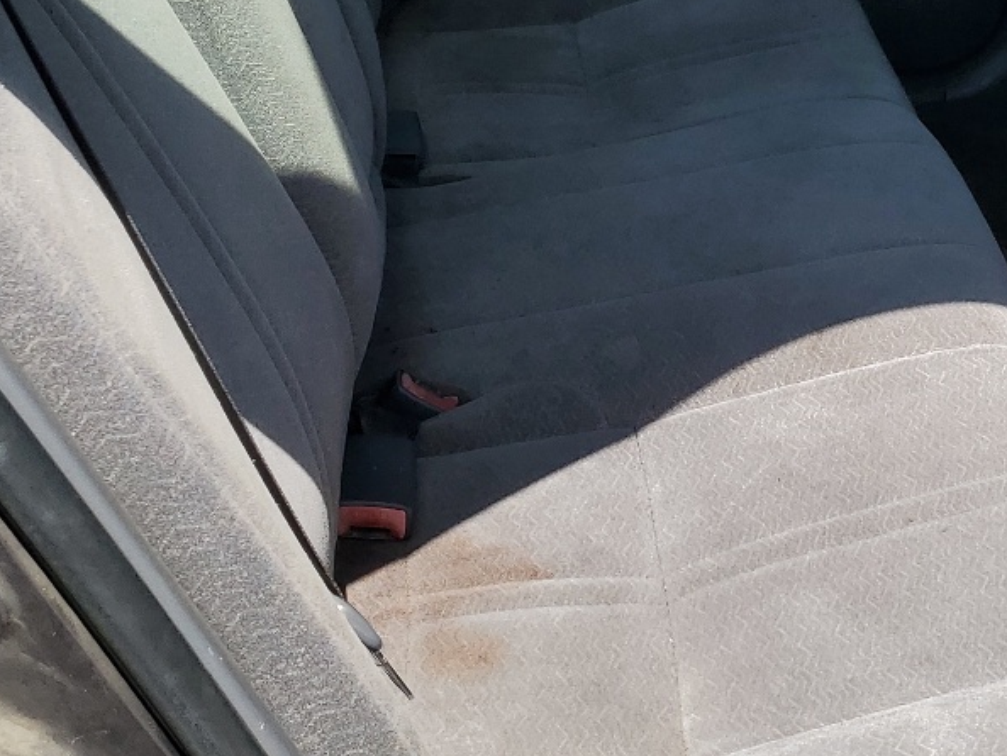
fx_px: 2037
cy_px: 12
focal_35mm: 70
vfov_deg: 20.4
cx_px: 878
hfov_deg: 26.9
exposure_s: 1/2500
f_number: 1.5
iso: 50
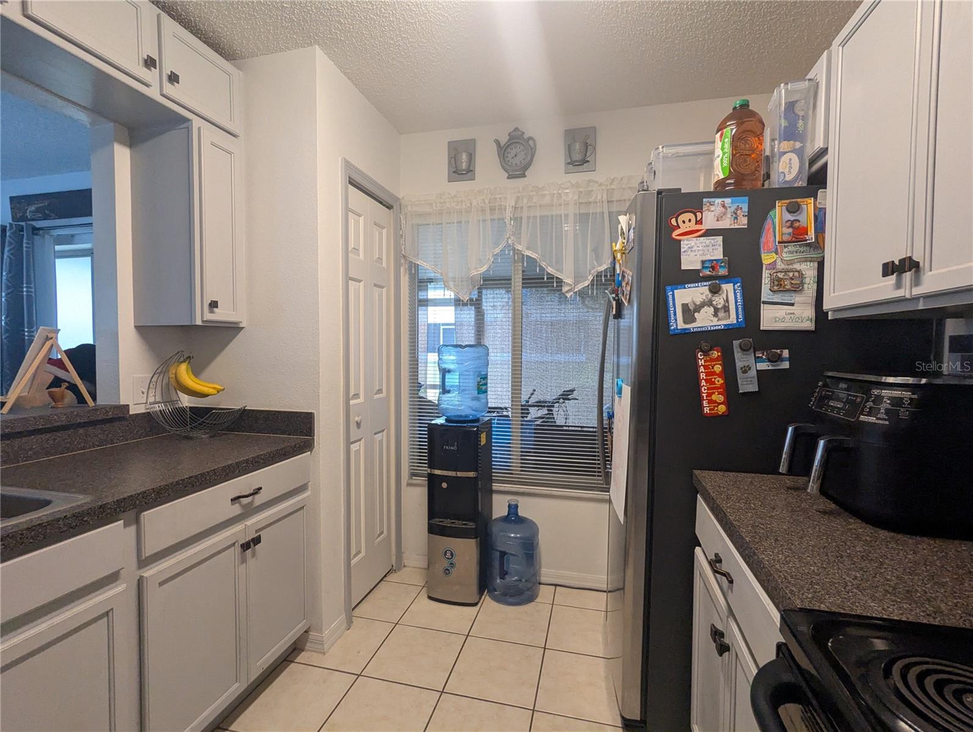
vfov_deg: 78.2
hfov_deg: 94.4
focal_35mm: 16
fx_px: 450
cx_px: 486
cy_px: 366
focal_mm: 2.35
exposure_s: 1/120
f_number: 2.2
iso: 427
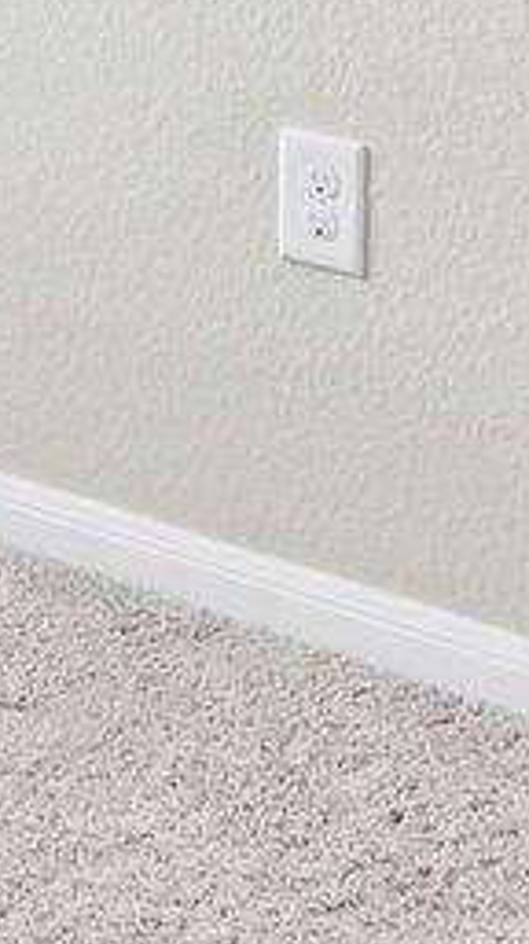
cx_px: -871
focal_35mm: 117
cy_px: -692
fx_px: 2926
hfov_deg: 9.0
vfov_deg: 15.9
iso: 400
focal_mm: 14
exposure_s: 1/30
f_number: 8
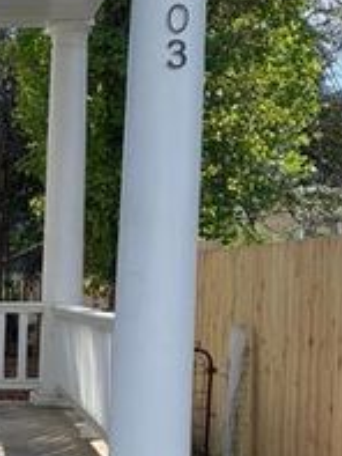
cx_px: -153
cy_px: 439
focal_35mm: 88
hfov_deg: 15.6
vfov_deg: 21.6
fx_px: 1158
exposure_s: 1/631
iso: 25
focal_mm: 4.25
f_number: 1.8
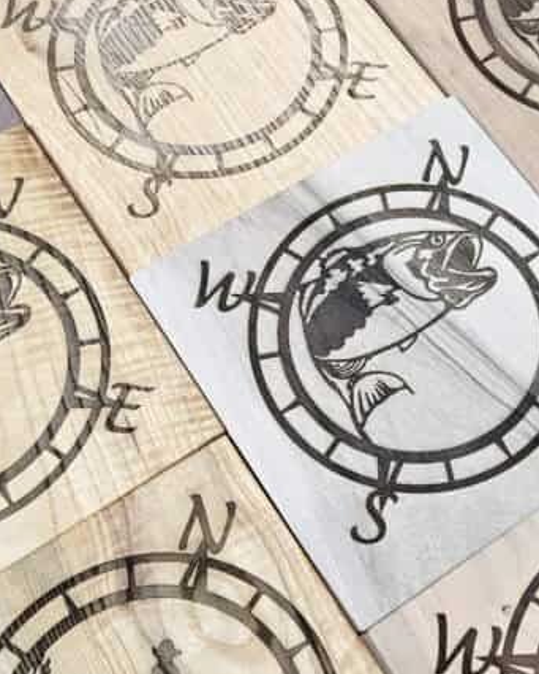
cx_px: 315
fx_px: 1076
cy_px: 294
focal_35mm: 54
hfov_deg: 28.1
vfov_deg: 34.7
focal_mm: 5.4
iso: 100
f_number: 1.8
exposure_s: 1/120
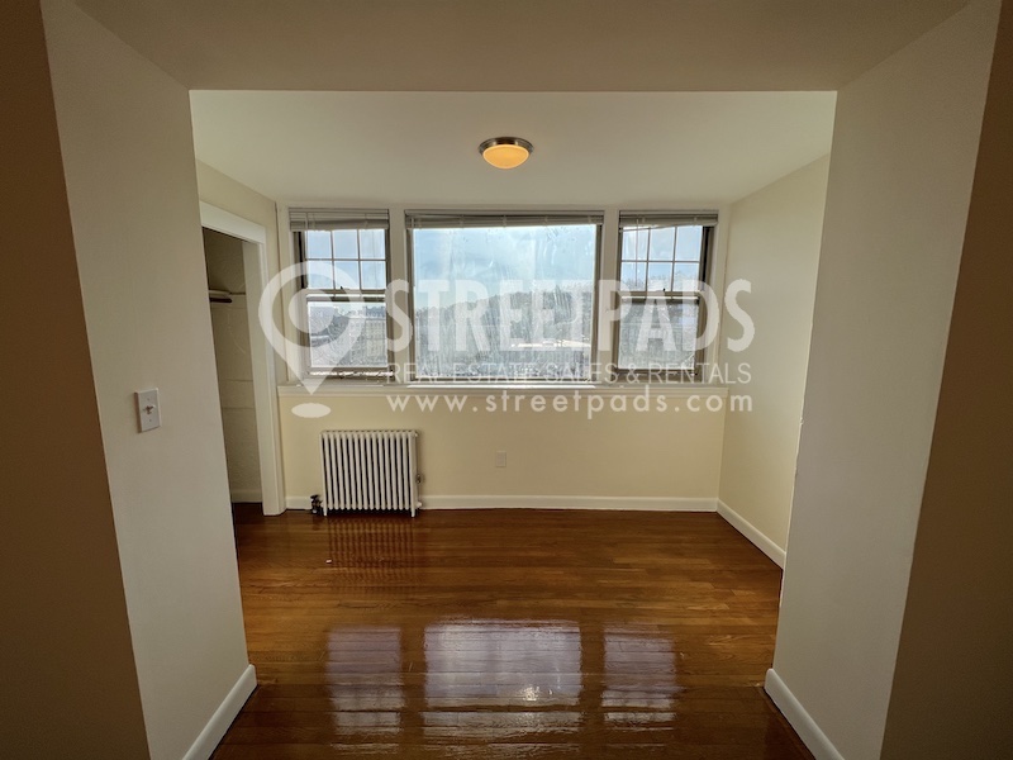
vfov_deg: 89.9
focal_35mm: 13
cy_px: 380
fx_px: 380
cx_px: 506
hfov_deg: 106.2
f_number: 1.8
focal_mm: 1.57
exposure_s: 1/1248
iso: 32
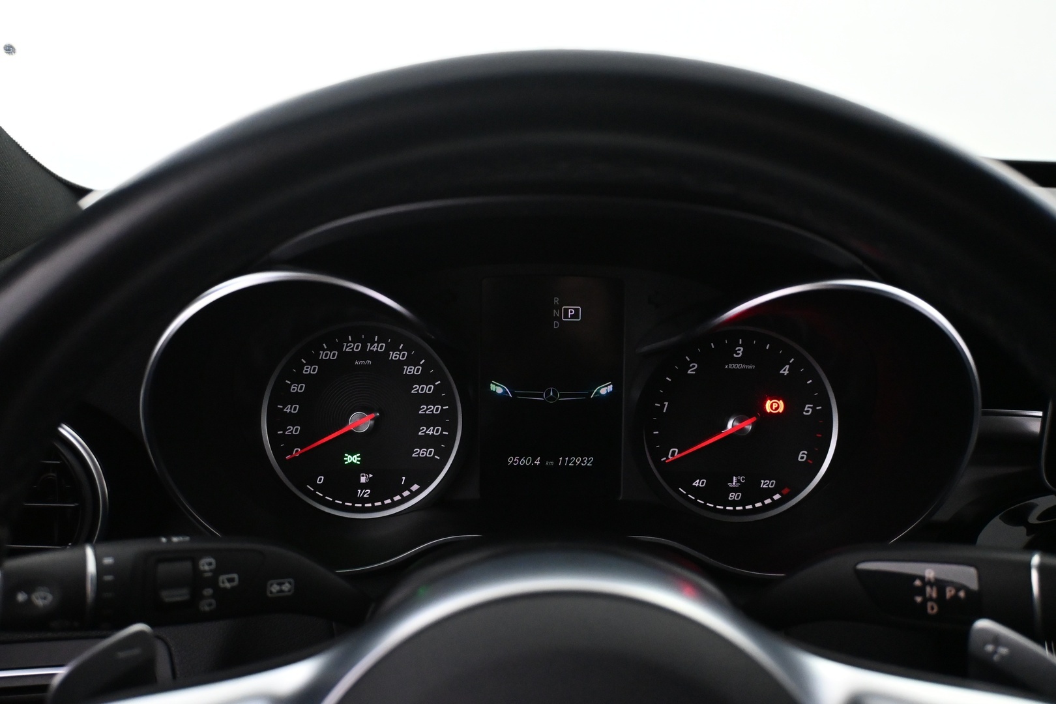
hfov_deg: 60.7
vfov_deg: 42.6
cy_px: 352
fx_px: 902
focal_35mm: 31
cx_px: 528
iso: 4000
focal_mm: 20.5
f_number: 3.8
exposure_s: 1/60
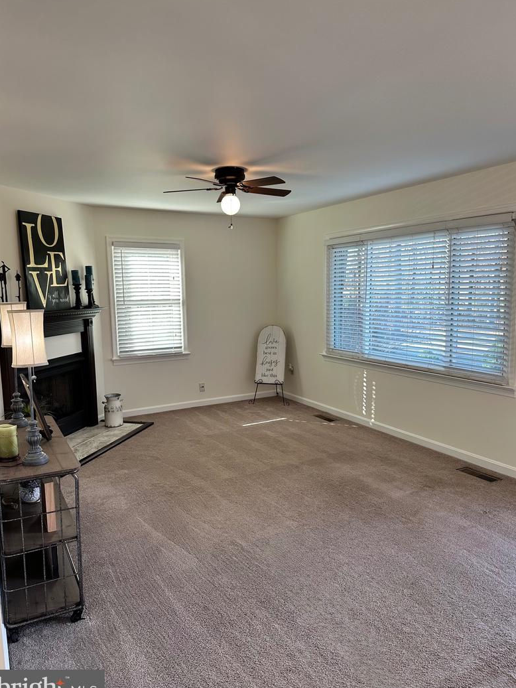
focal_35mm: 25
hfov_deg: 54.9
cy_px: 350
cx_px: 257
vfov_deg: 69.4
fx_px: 497
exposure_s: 1/120
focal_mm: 6.86
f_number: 1.78
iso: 80
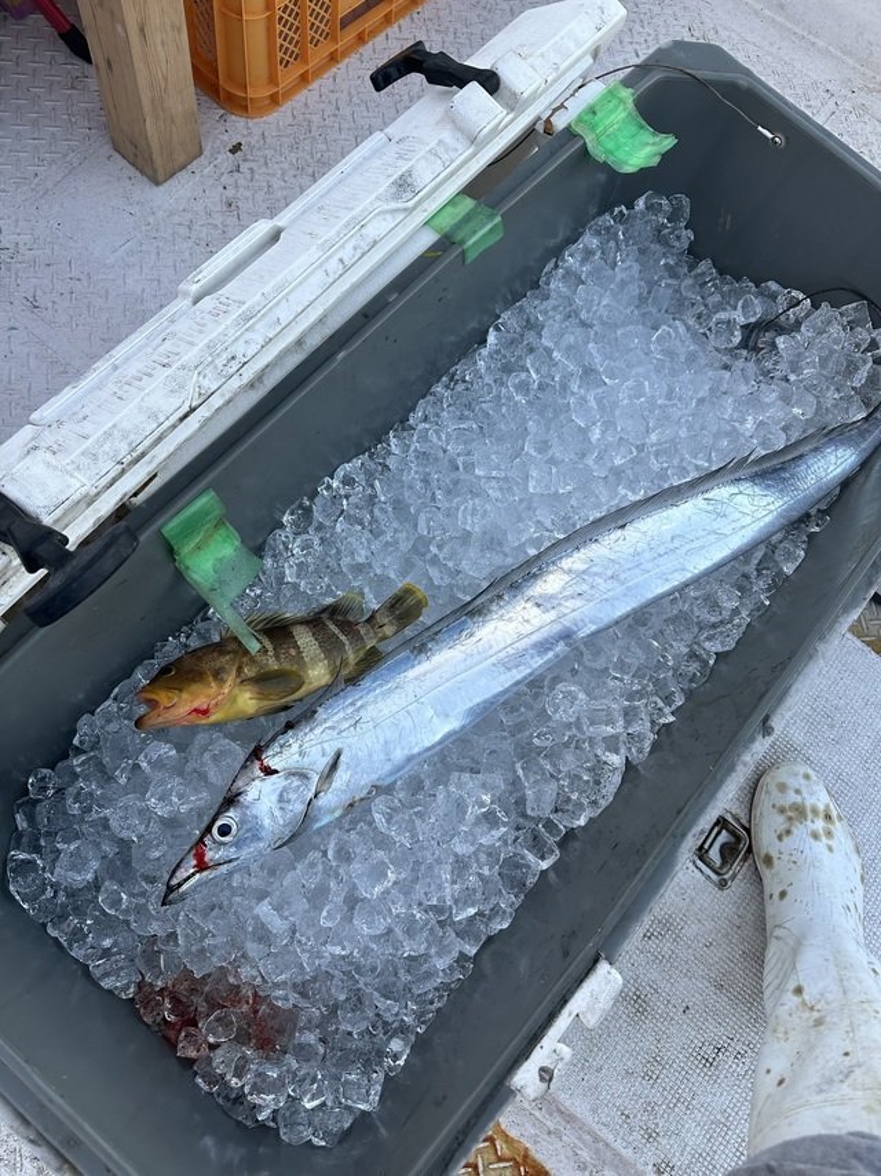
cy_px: 588
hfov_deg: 56.8
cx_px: 440
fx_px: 815
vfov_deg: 71.6
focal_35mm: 24
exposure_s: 1/298
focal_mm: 6.86
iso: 80
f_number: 1.78
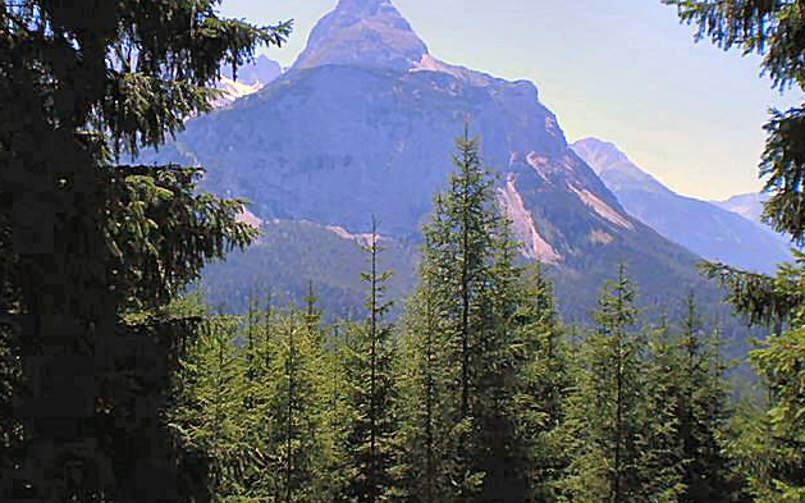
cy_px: 233
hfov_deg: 48.2
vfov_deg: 31.2
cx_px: 402
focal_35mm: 41
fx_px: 899
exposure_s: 1/250
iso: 64
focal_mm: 6.3
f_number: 4.6
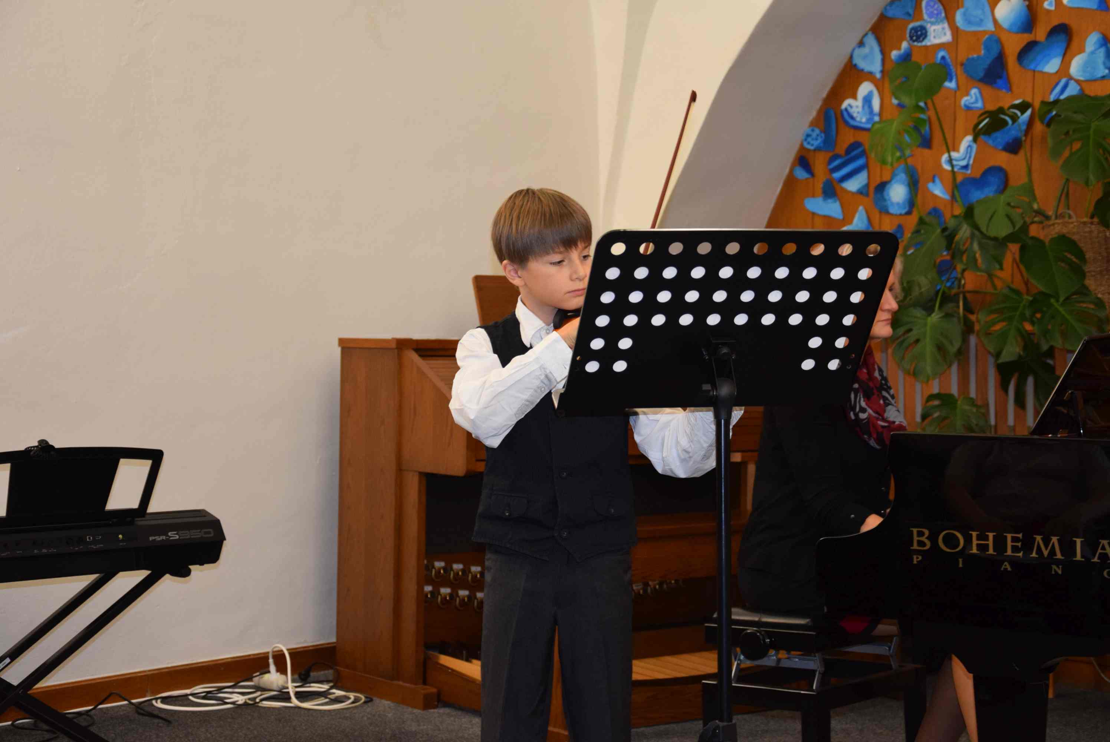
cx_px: 555
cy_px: 371
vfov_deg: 20.2
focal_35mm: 68
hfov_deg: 29.8
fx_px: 2083
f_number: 4.8
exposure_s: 1/60
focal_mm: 45
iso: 900
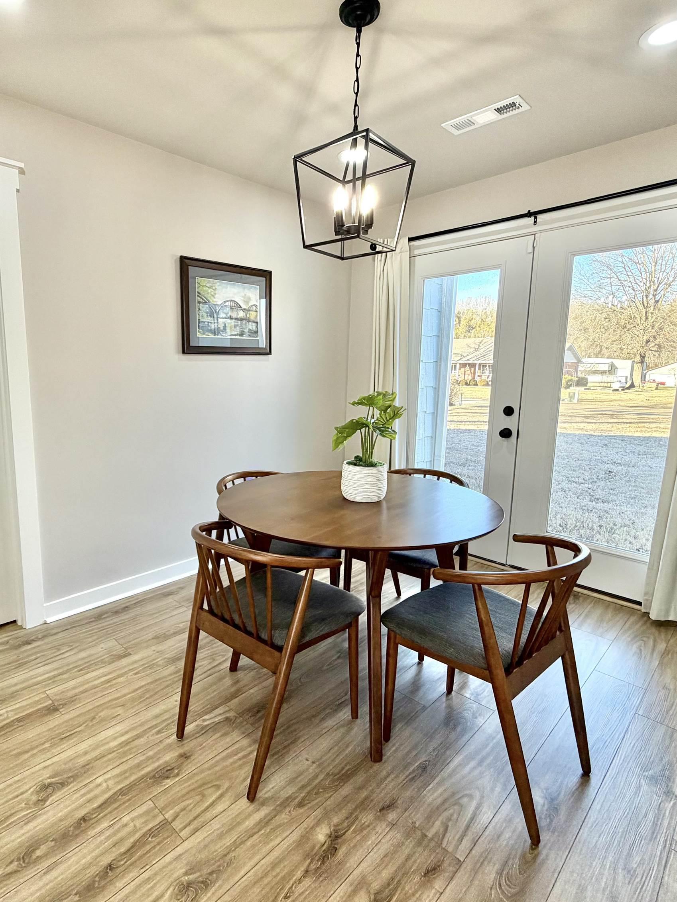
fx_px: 495
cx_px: 281
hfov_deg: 68.2
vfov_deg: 84.7
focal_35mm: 19
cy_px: 445
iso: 50
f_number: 2.2
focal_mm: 2.22
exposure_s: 1/120
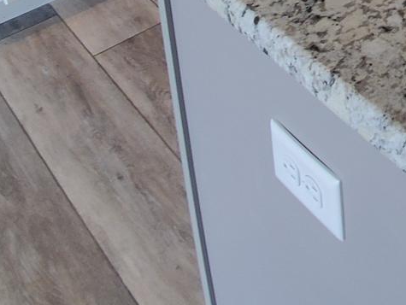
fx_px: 657
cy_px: -317
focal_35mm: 56
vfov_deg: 17.7
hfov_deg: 25.9
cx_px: 600
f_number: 2.2
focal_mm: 1.8
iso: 80
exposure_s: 1/60
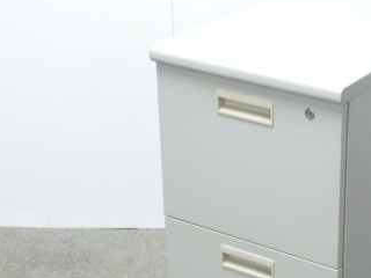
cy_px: 151
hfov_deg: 21.4
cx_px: 313
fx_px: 965
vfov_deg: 16.4
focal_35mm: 90
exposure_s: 1/25
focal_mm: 8.2
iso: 800
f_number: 4.3
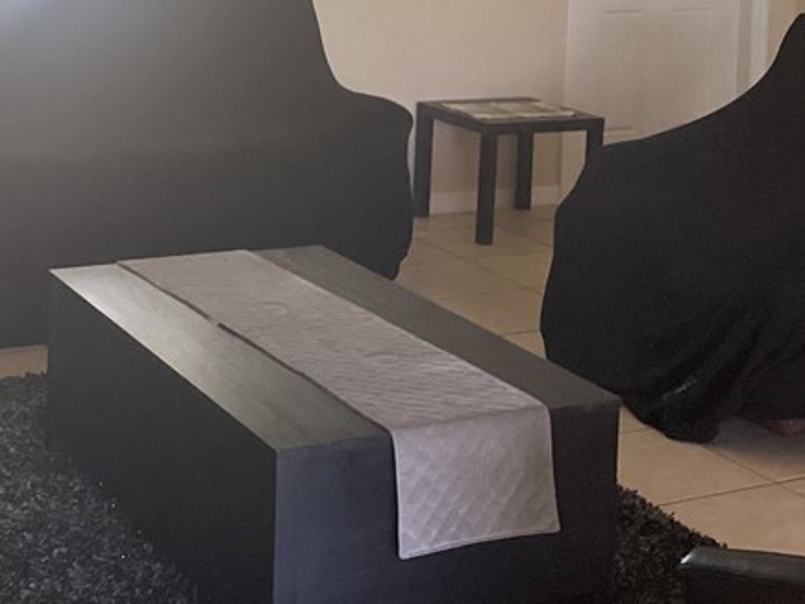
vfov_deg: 19.6
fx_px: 1697
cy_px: -4
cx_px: 344
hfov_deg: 26.7
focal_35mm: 73
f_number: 2.4
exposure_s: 1/60
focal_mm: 3.3
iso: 250
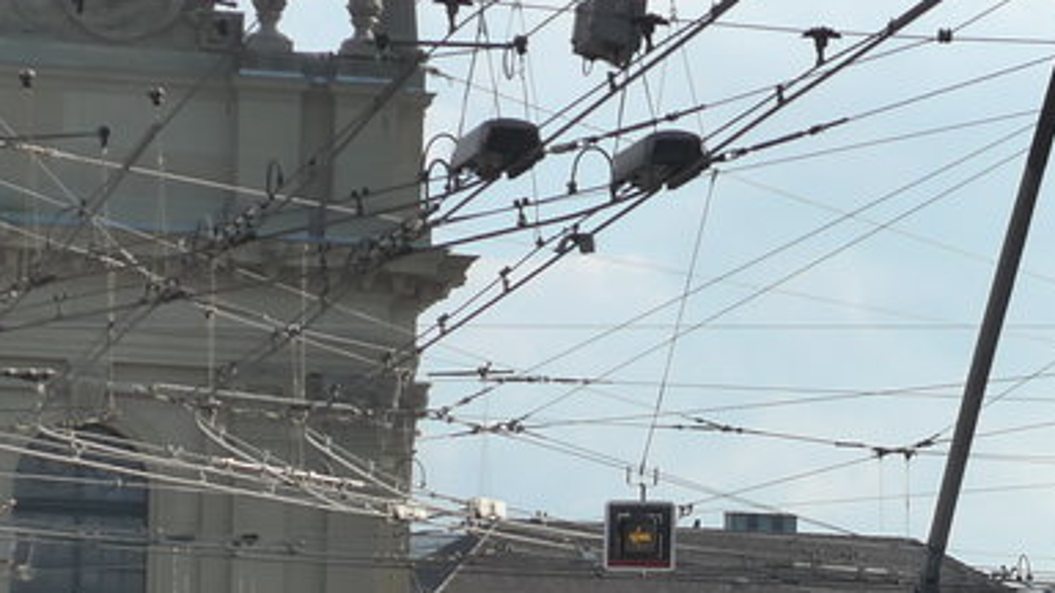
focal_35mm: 201
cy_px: 653
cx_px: 1140
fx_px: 5623
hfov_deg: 10.6
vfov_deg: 6.0
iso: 160
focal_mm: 12
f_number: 4
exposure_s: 1/800
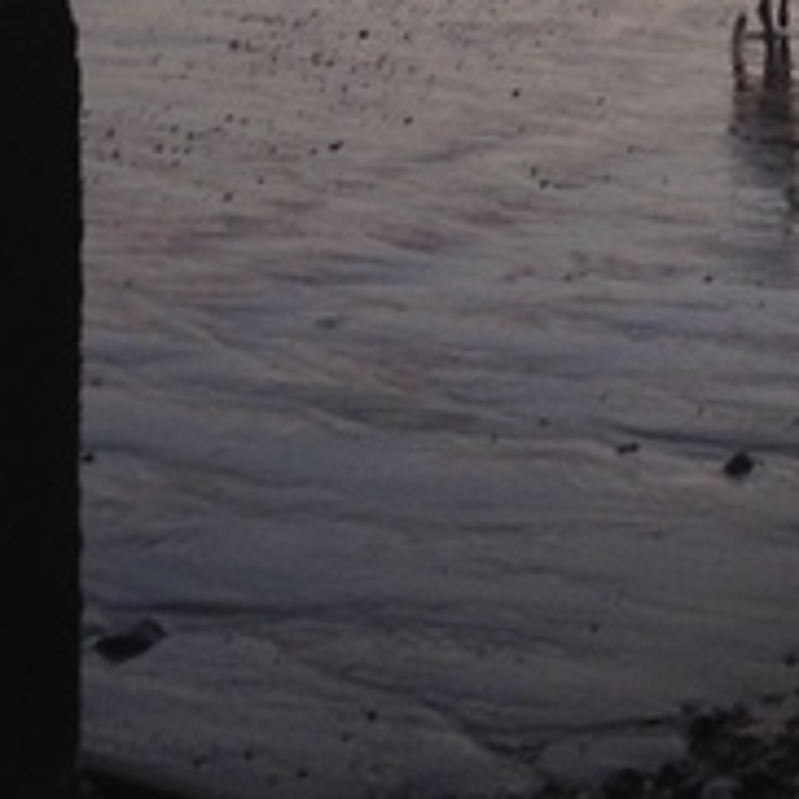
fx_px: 3212
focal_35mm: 123
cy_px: -215
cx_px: 869
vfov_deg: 13.7
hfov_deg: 13.9
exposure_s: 1/120
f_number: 2.4
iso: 64
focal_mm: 4.12
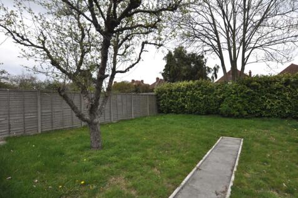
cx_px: 149
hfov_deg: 100.4
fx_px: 124
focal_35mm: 15
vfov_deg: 77.3
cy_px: 99
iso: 200
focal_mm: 10
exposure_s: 1/250
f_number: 8
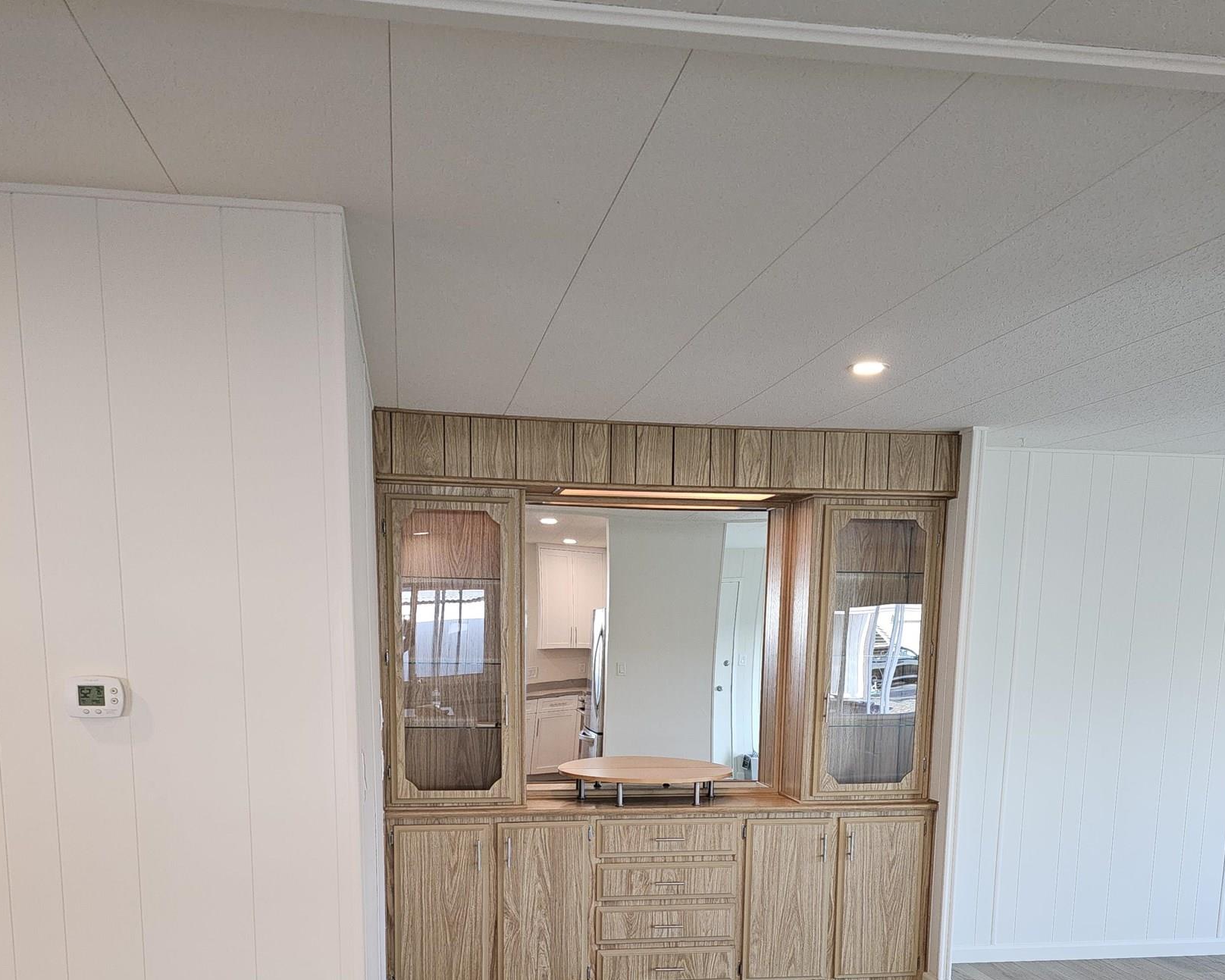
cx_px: 591
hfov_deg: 55.6
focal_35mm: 32
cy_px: 812
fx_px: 1160
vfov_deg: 43.2
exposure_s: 1/60
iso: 80
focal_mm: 6.3
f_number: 1.7
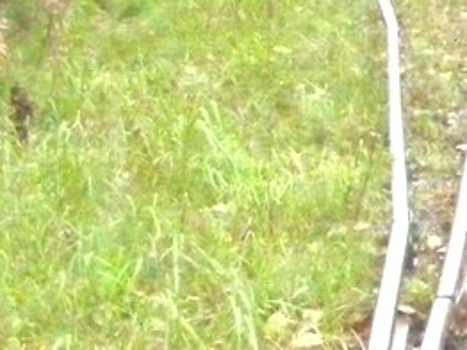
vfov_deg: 7.5
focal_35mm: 197
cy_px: 121
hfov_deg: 9.1
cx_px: 1089
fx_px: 2655
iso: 1250
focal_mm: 5.7
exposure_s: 1/500
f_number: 2.9
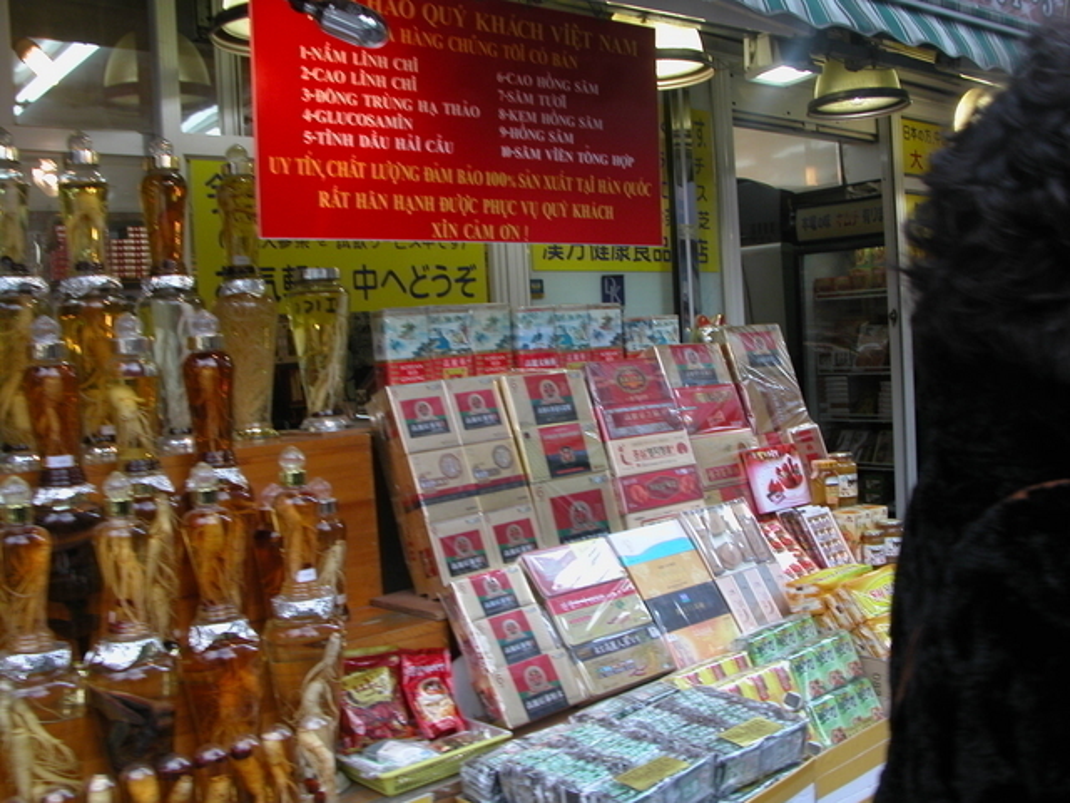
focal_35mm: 34
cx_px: 535
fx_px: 1051
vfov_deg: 41.8
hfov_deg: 54.0
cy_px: 402
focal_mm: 8.9
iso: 100
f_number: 4
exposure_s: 1/112
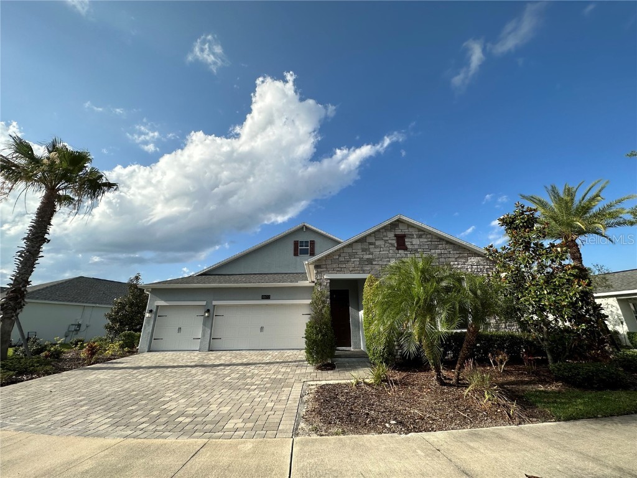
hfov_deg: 102.1
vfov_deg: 85.7
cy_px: 239
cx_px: 318
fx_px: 258
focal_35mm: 14
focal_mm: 2.22
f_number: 2.2
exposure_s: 1/2020
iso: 50
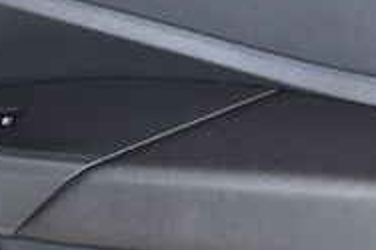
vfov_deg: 6.4
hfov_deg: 9.6
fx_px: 2233
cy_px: -44
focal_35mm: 214
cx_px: 162
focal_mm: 42
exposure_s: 1/100
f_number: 5
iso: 2500
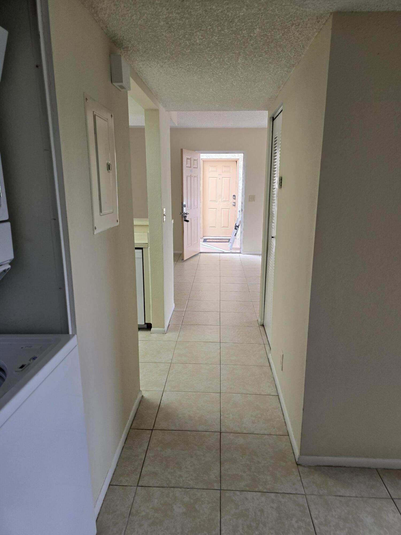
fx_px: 355
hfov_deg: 58.9
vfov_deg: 73.9
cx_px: 200
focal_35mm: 23
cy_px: 268
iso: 80
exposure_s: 1/60
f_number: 1.7
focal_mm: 6.3
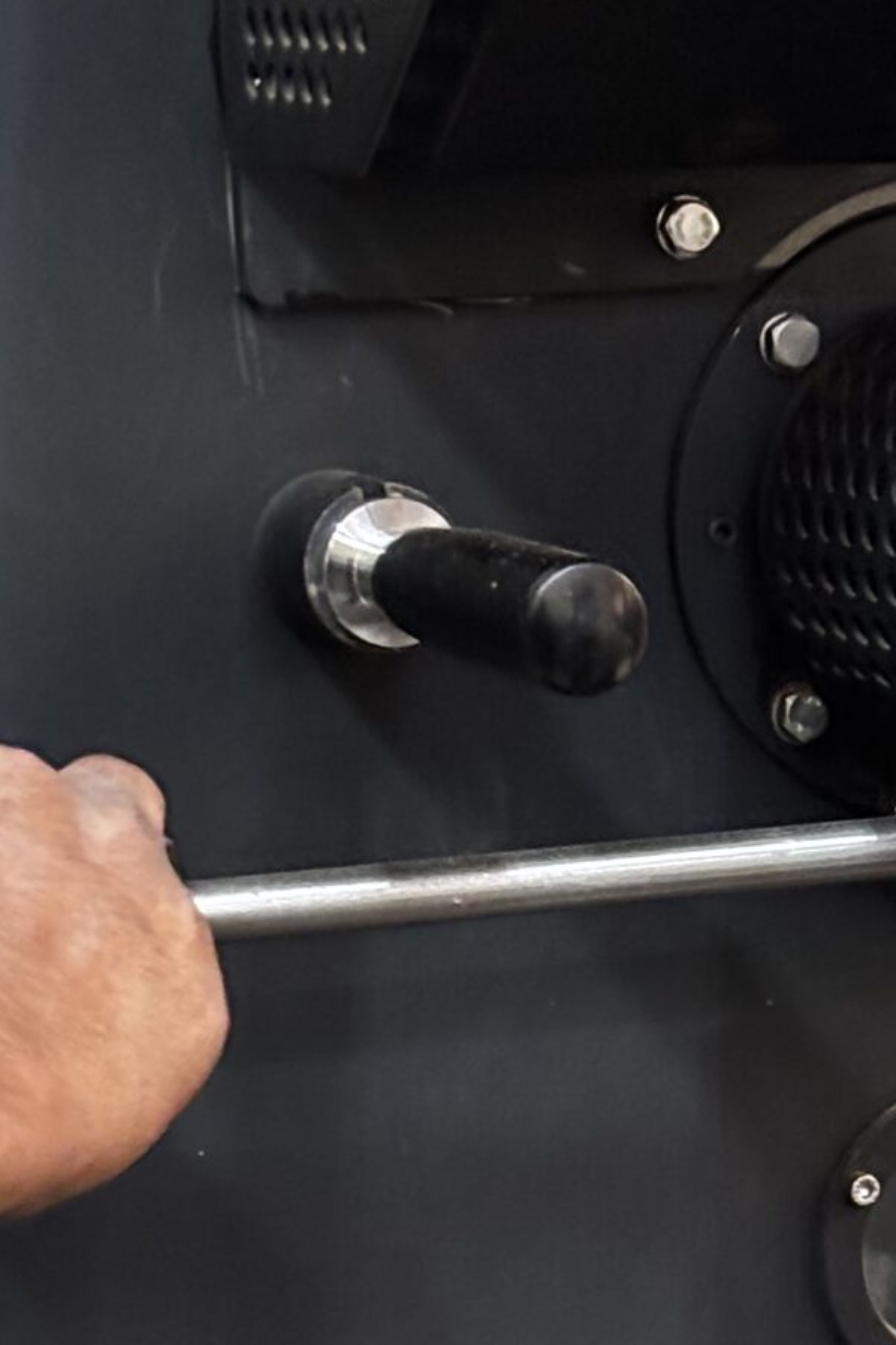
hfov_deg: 8.7
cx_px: 1291
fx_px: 5751
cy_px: 1225
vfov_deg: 13.2
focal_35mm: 154
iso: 400
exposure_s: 1/25
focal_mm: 5.96
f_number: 1.6
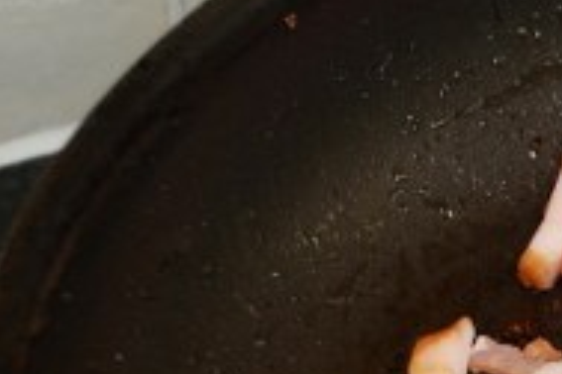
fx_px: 4371
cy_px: 546
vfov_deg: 4.9
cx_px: 1106
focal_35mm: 280
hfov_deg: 7.1
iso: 200
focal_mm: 44
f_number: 4.8
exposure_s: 1/30
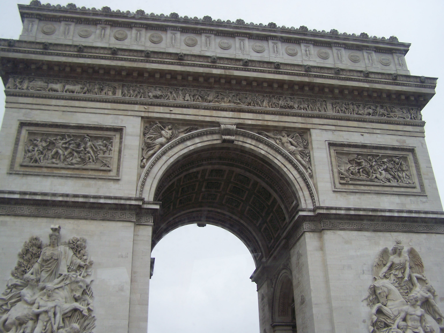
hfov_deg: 49.0
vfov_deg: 37.7
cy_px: 166
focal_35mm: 38
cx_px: 222
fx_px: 487
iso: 64
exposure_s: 1/250
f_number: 2.8
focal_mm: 6.3
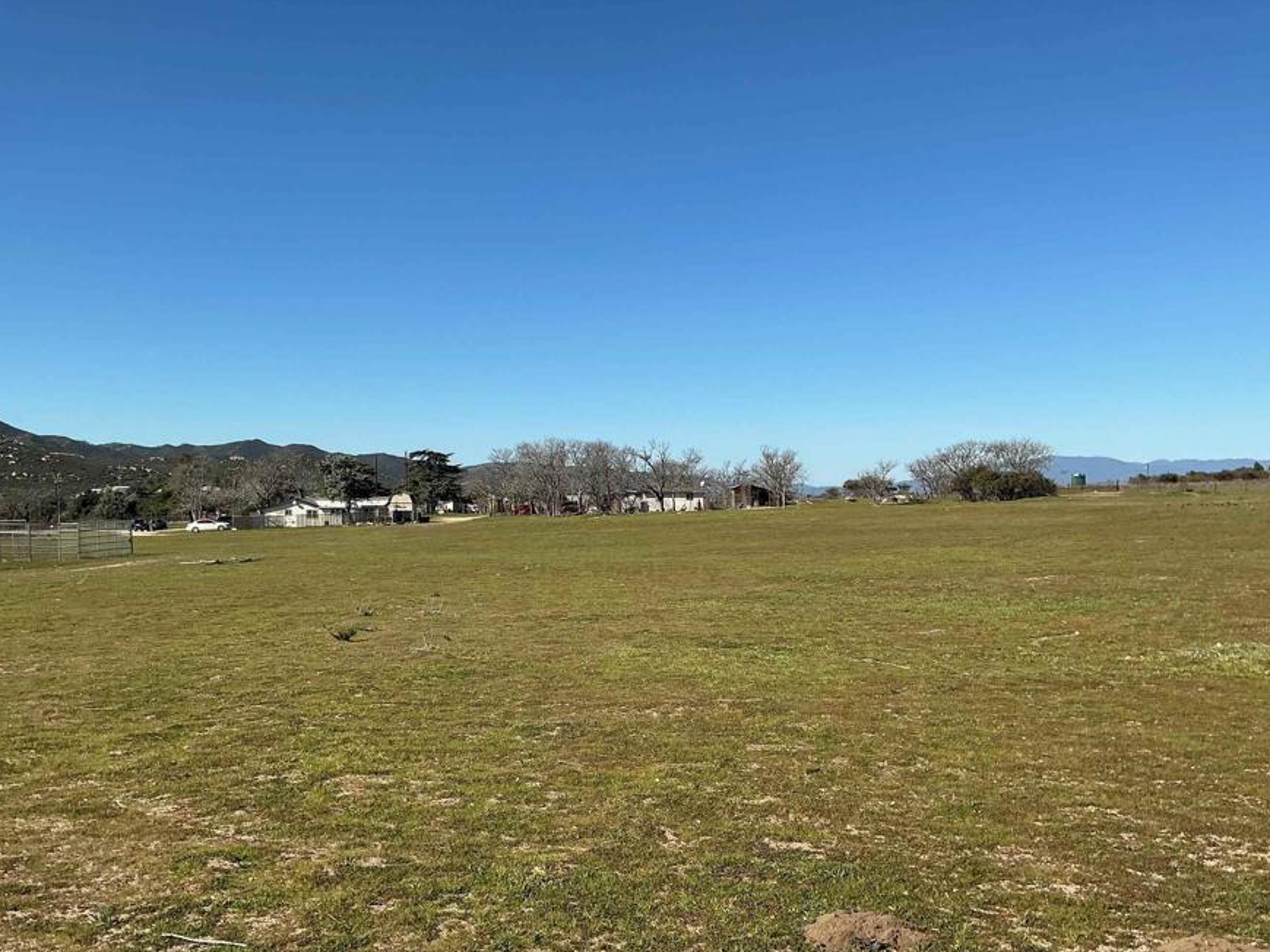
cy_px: 539
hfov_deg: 55.3
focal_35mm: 33
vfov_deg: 42.9
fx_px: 1211
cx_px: 604
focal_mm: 3
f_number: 1.8
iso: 25
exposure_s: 1/2320
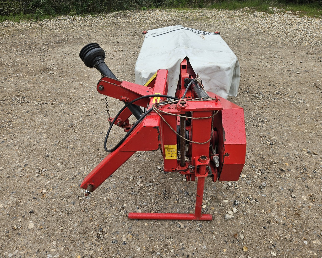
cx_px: 166
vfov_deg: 58.8
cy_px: 129
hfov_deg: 70.3
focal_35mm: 24
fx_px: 229
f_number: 1.8
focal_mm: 5.4
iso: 25
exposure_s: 1/344
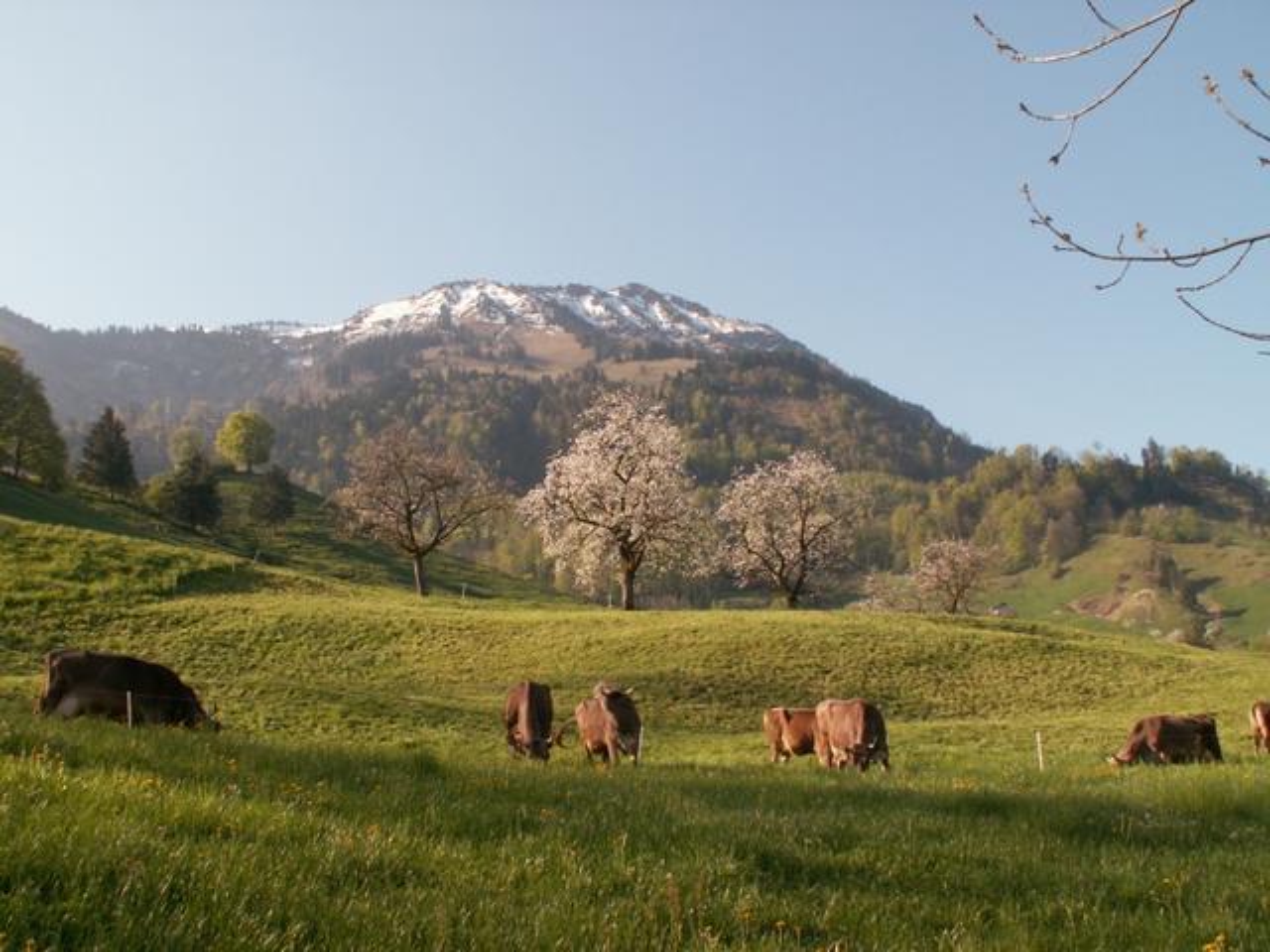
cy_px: 476
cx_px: 635
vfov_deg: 40.7
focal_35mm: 35
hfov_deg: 52.6
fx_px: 1284
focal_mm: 5.86
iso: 50
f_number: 5.6
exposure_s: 1/160
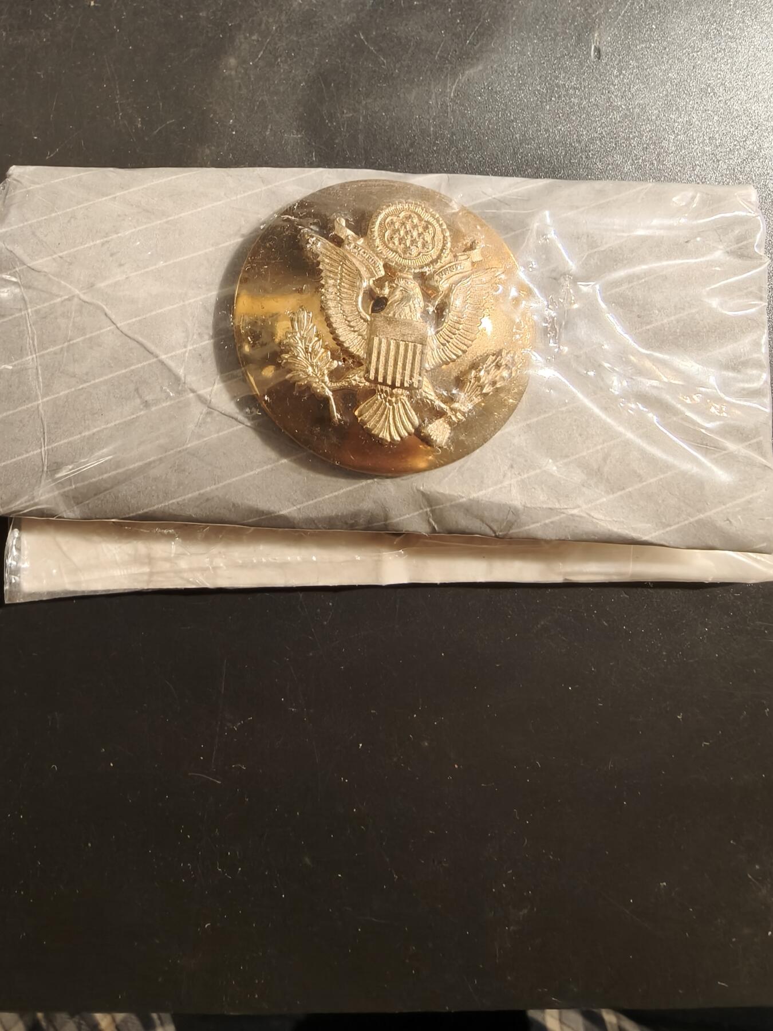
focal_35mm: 23
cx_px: 386
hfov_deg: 58.9
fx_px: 685
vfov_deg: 73.9
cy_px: 516
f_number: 2
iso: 320
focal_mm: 2.32
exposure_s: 1/50
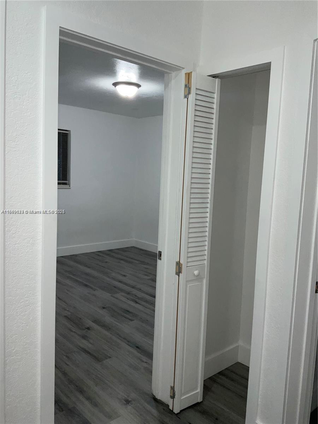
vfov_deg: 61.7
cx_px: 159
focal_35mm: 29
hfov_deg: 48.2
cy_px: 212
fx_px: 355
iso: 40
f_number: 1.8
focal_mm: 3
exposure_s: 1/60
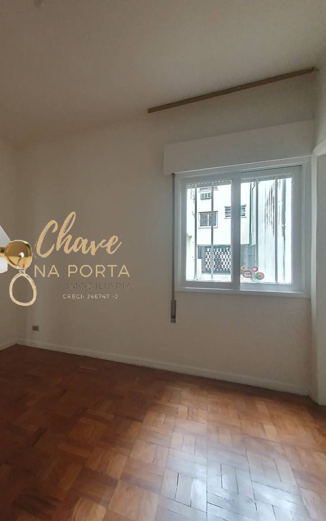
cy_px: 253
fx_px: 270
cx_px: 45
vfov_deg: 88.0
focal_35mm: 19
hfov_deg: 55.7
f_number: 2.2
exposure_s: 1/30
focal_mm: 1.8
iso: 640
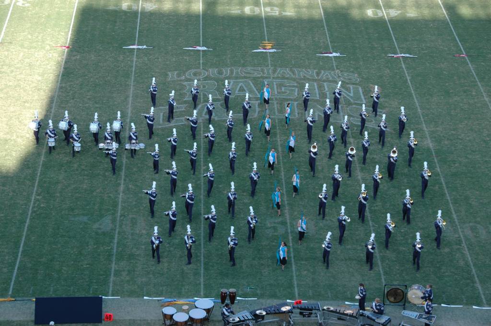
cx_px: 246
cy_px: 163
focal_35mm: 105
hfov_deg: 19.5
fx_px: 1430
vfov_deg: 13.0
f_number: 6.3
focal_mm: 70
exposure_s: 1/160
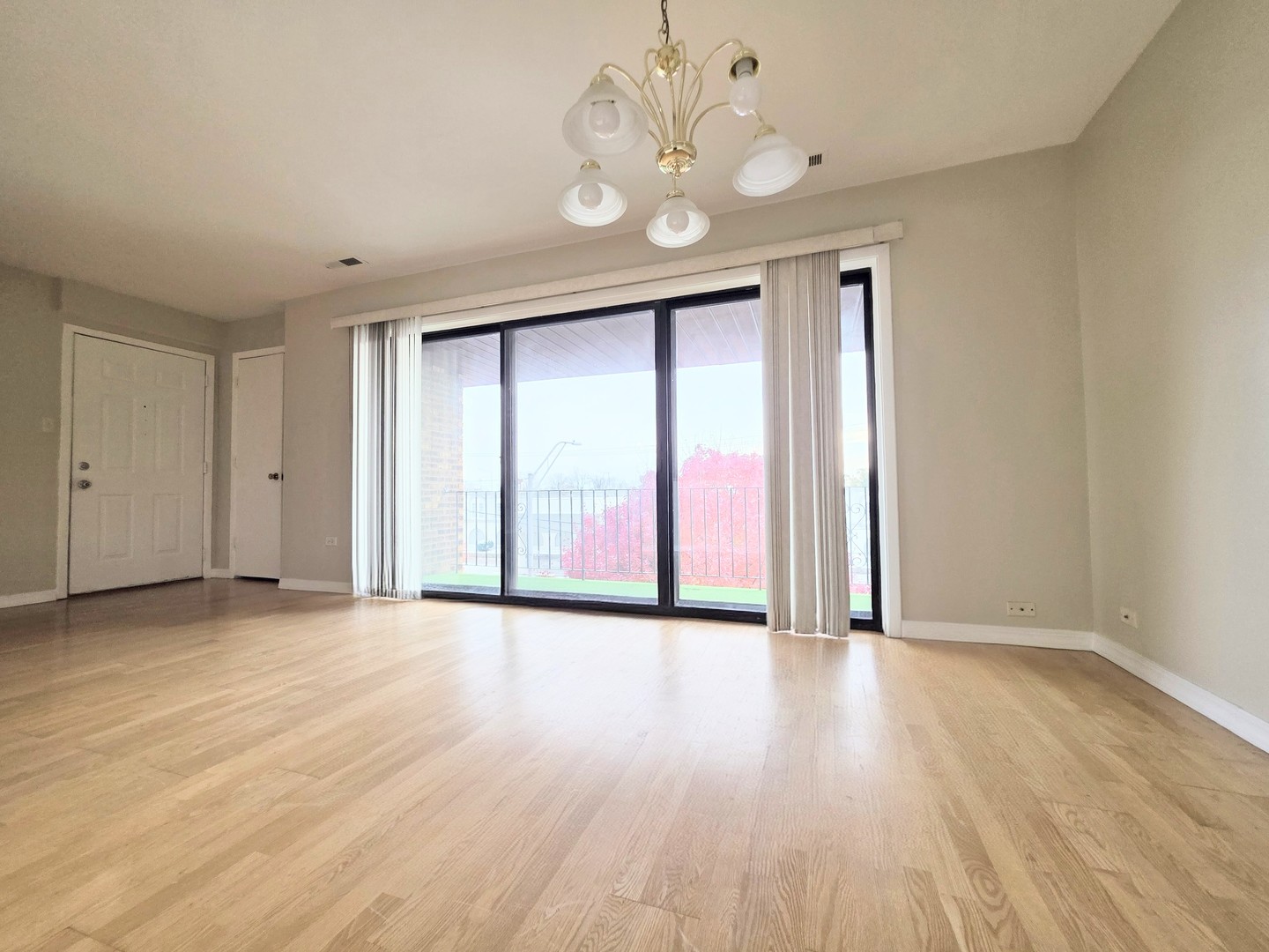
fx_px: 477
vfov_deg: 89.9
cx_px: 634
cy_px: 476
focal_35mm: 13
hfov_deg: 106.2
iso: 125
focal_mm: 2.2
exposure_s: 1/359
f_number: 1.9
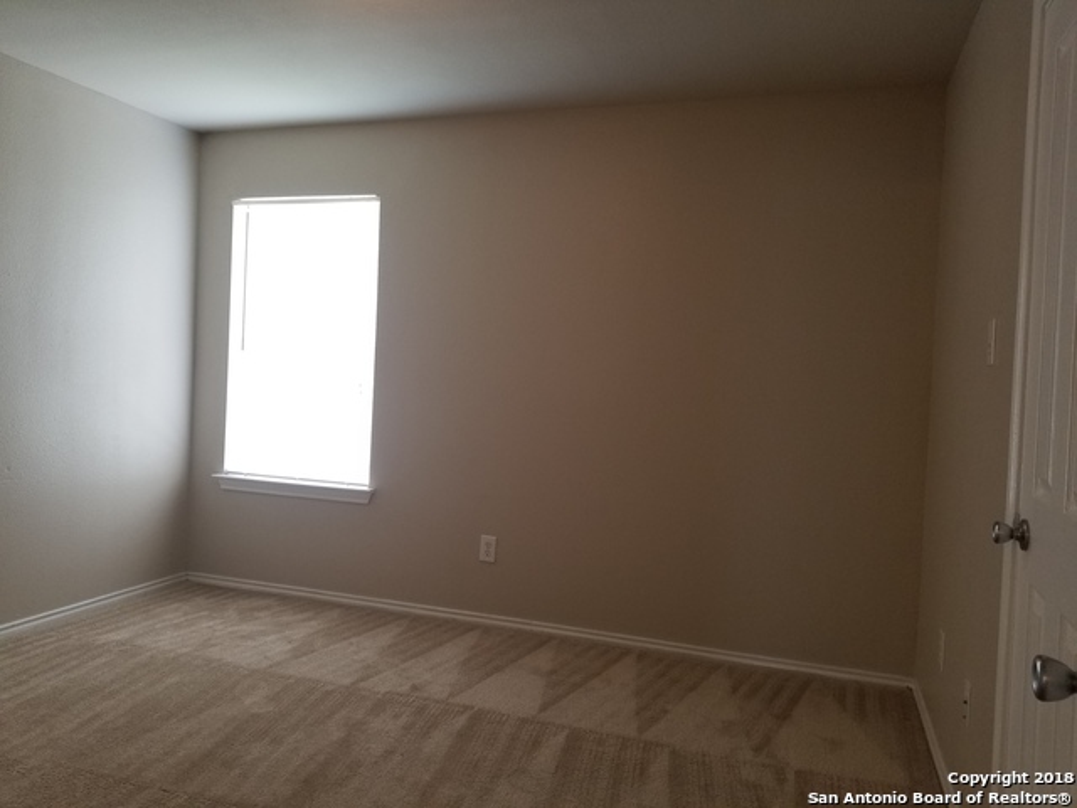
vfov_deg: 53.1
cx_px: 538
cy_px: 404
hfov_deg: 67.3
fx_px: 809
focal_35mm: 26
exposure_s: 1/60
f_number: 1.7
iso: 125
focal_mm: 4.25
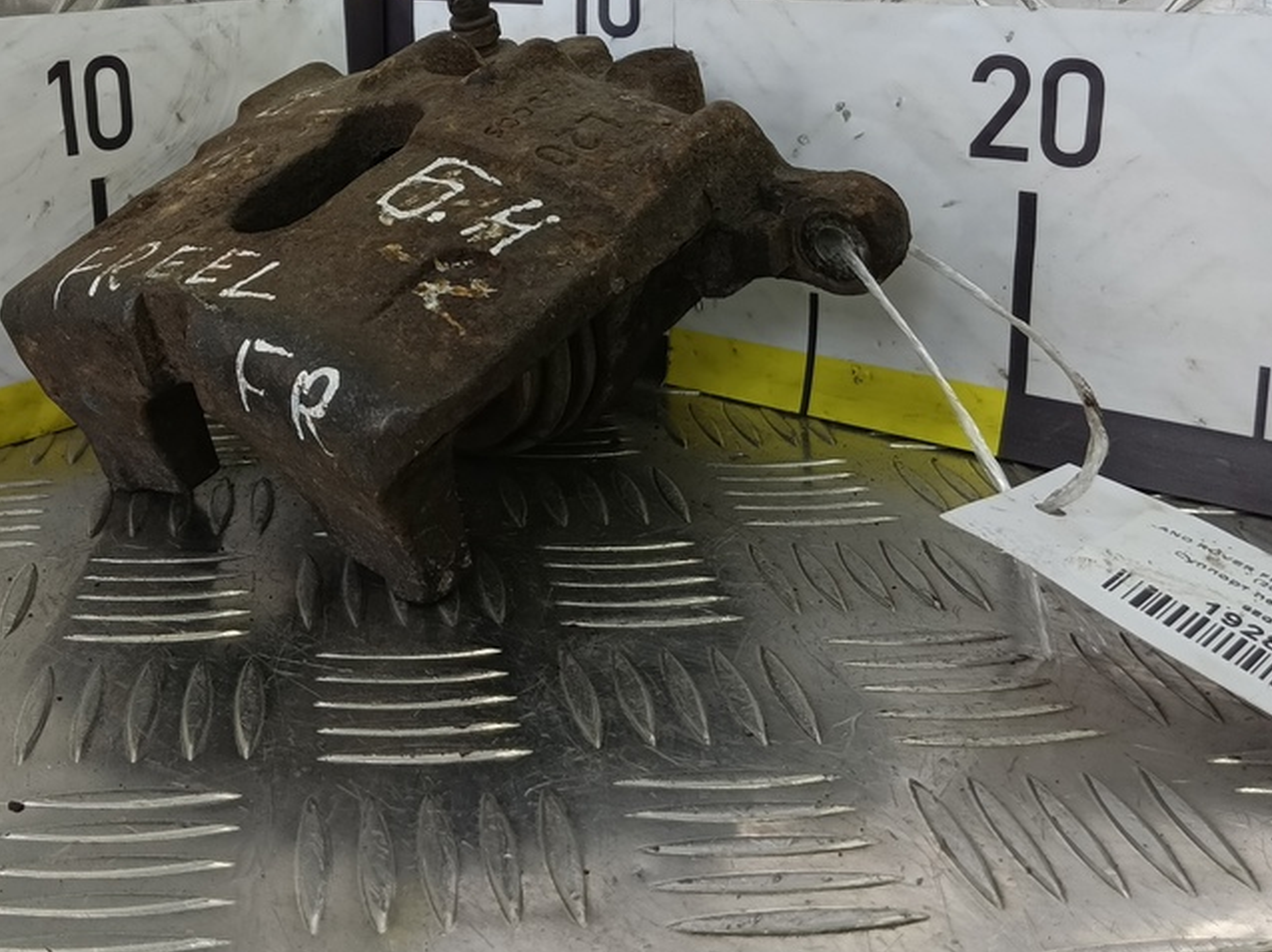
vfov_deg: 37.8
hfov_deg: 49.6
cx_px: 471
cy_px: 259
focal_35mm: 37
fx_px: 1359
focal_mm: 4.11
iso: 150
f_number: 1.6
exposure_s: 1/100
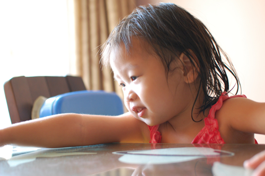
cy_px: 88
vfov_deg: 25.7
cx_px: 132
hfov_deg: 37.9
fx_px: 386
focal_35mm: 52
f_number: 2.8
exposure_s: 1/30
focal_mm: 35
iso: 640
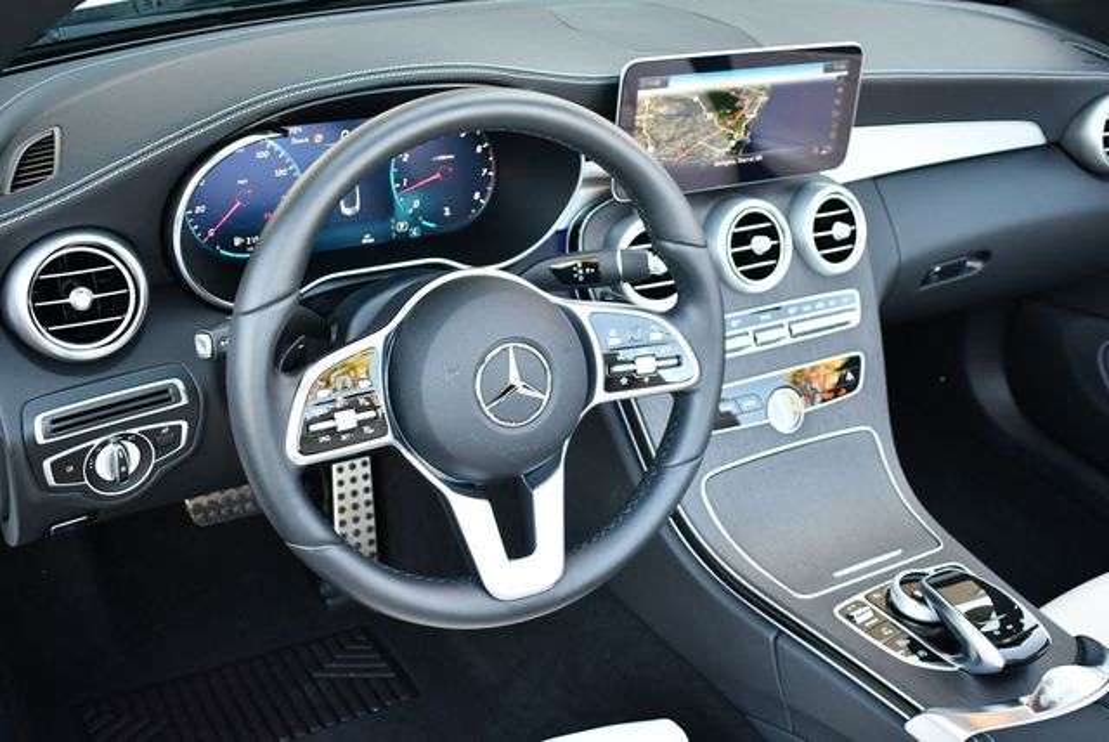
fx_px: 1233
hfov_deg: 48.4
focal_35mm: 40
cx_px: 554
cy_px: 371
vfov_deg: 33.5
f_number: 3.8
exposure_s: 1/160
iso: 800
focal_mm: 20
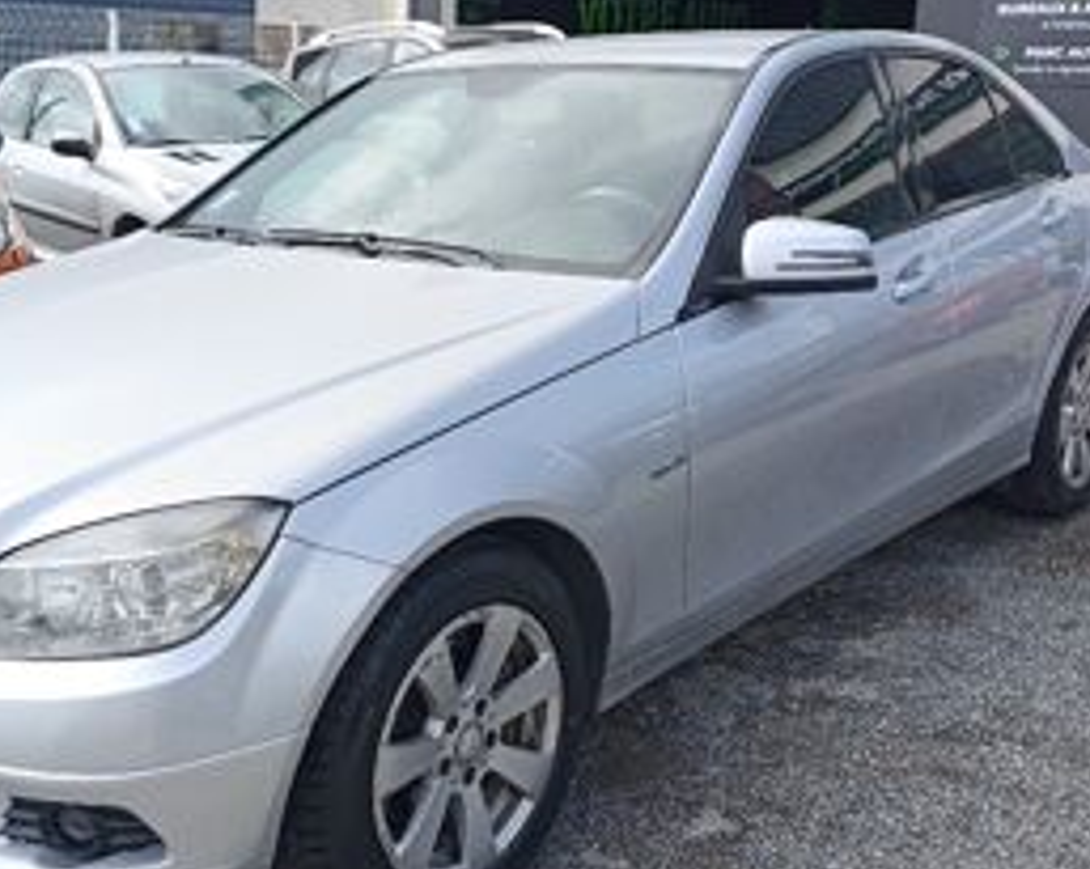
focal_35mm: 42
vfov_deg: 35.6
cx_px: 433
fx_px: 1353
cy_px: 392
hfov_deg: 43.6
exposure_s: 1/275
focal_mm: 6.14
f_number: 1.6
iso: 50
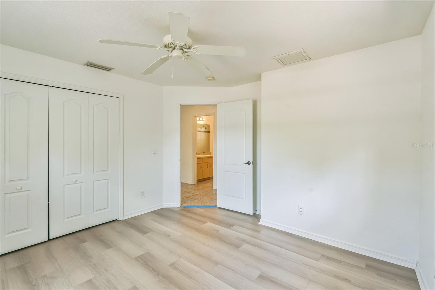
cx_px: 218
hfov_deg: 96.7
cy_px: 145
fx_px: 193
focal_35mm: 16
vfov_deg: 73.7
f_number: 8
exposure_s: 1/40
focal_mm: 16
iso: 400
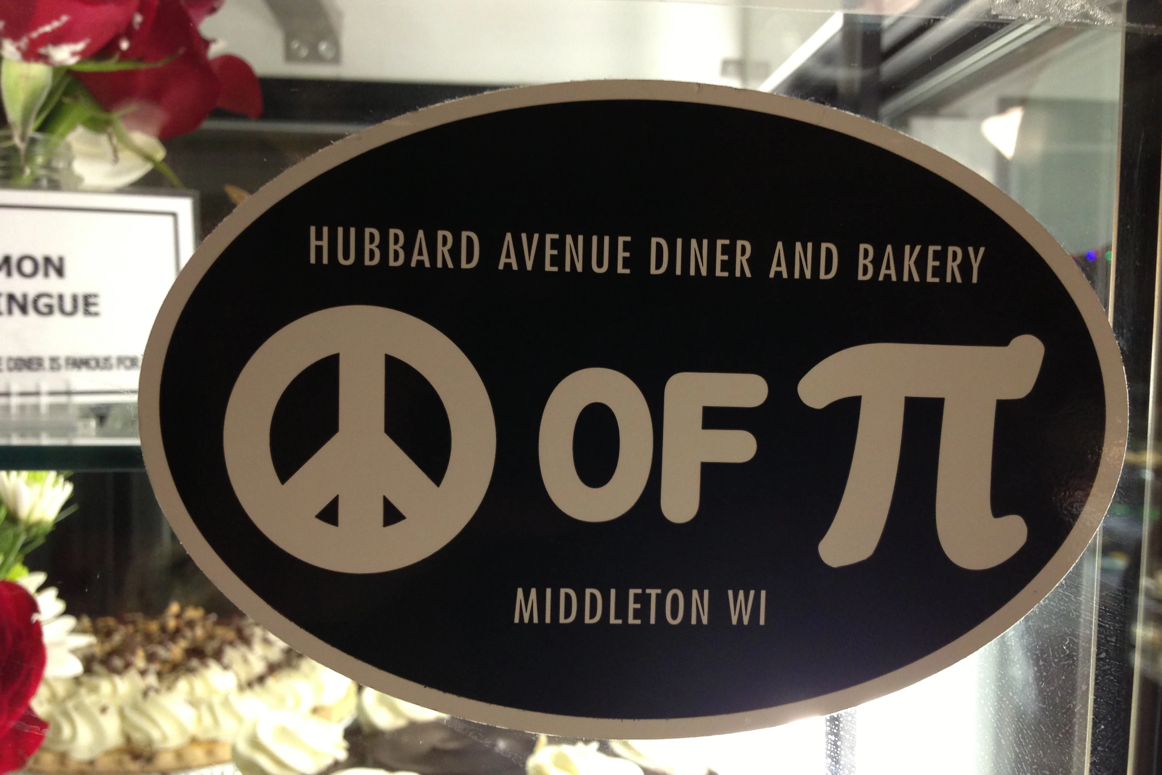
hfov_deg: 54.4
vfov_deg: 37.8
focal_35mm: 35
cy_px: 420
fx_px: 1130
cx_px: 575
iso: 160
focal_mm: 4.13
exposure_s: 1/20
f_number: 2.4
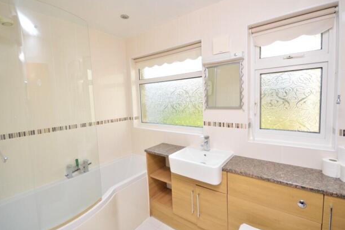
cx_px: 172
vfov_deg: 73.6
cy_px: 111
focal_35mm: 16
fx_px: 153
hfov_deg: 96.8
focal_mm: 10
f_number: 5.6
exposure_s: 1/125
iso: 220
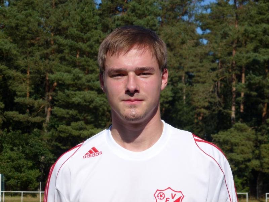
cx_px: 134
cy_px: 101
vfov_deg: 12.2
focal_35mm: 121
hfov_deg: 16.3
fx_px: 940
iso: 100
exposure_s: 1/800
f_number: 5.1
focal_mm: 21.7
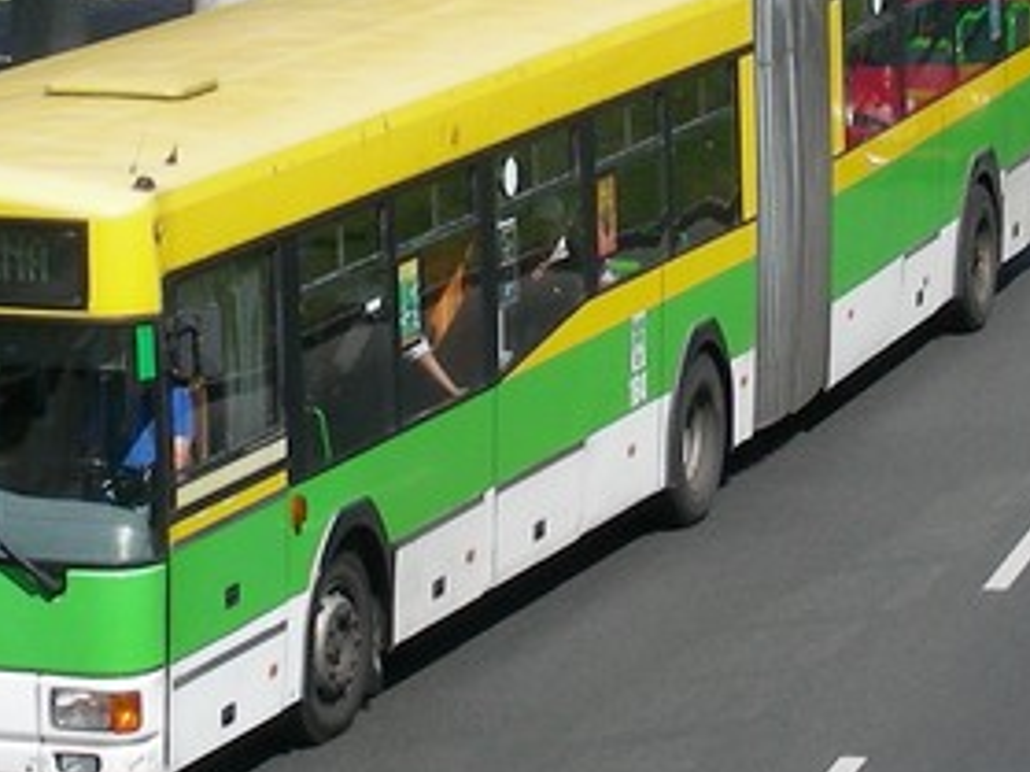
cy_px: 78
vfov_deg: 6.8
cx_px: 513
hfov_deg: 9.1
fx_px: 6454
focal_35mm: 217
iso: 50
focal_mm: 10.5
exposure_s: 1/433
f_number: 5.6
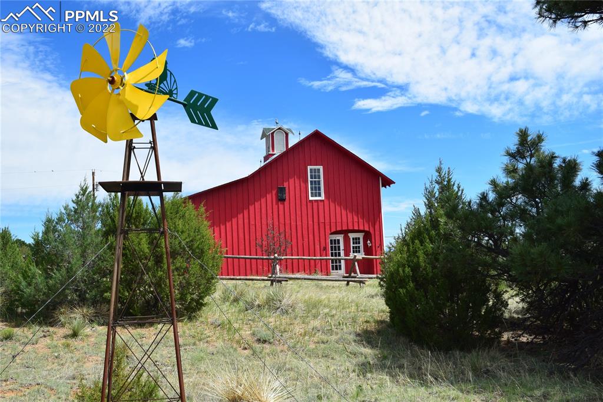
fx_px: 603
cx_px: 302
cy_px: 201
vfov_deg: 36.8
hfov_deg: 53.1
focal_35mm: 36
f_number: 11
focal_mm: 24
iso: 400
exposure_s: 1/500
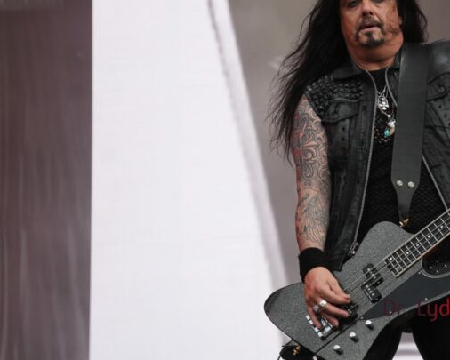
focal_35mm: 205
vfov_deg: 7.5
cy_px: 155
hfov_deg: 9.4
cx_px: 335
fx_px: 2731
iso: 160
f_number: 5.6
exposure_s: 1/160
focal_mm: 96
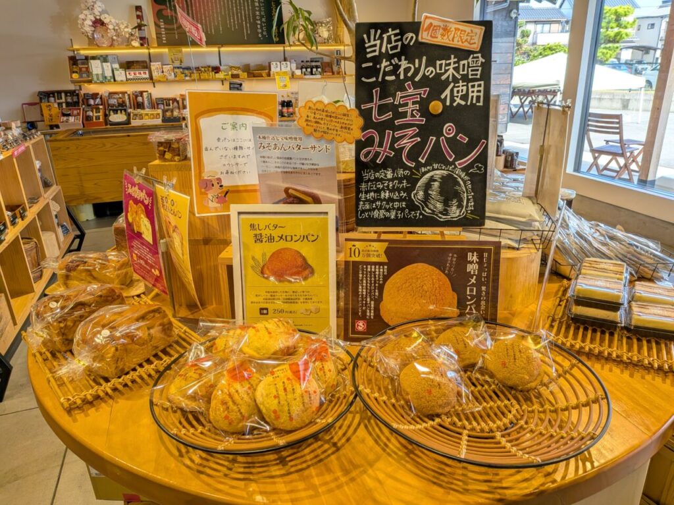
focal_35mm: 24
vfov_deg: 56.8
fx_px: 467
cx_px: 337
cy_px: 252
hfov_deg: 71.6
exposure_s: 1/208
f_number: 1.7
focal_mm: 4.53
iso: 29
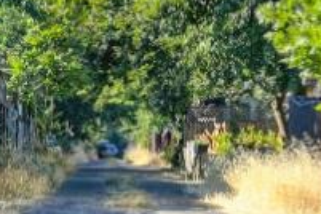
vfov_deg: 6.1
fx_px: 1997
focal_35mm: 224
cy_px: 69
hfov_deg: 7.5
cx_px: -789
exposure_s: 1/400
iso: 500
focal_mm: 30
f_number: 10
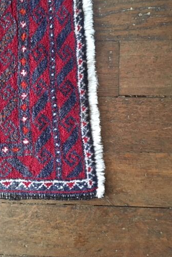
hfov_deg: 34.9
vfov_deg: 50.2
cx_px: 66
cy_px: 96
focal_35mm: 38
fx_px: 272
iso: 250
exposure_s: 1/17
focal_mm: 4.15
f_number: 2.2
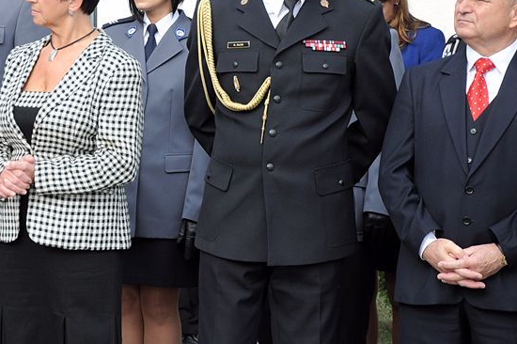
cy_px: 102
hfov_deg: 13.4
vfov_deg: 8.9
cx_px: 147
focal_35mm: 153
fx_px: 2196
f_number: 6.3
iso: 500
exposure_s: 1/640
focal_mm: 66
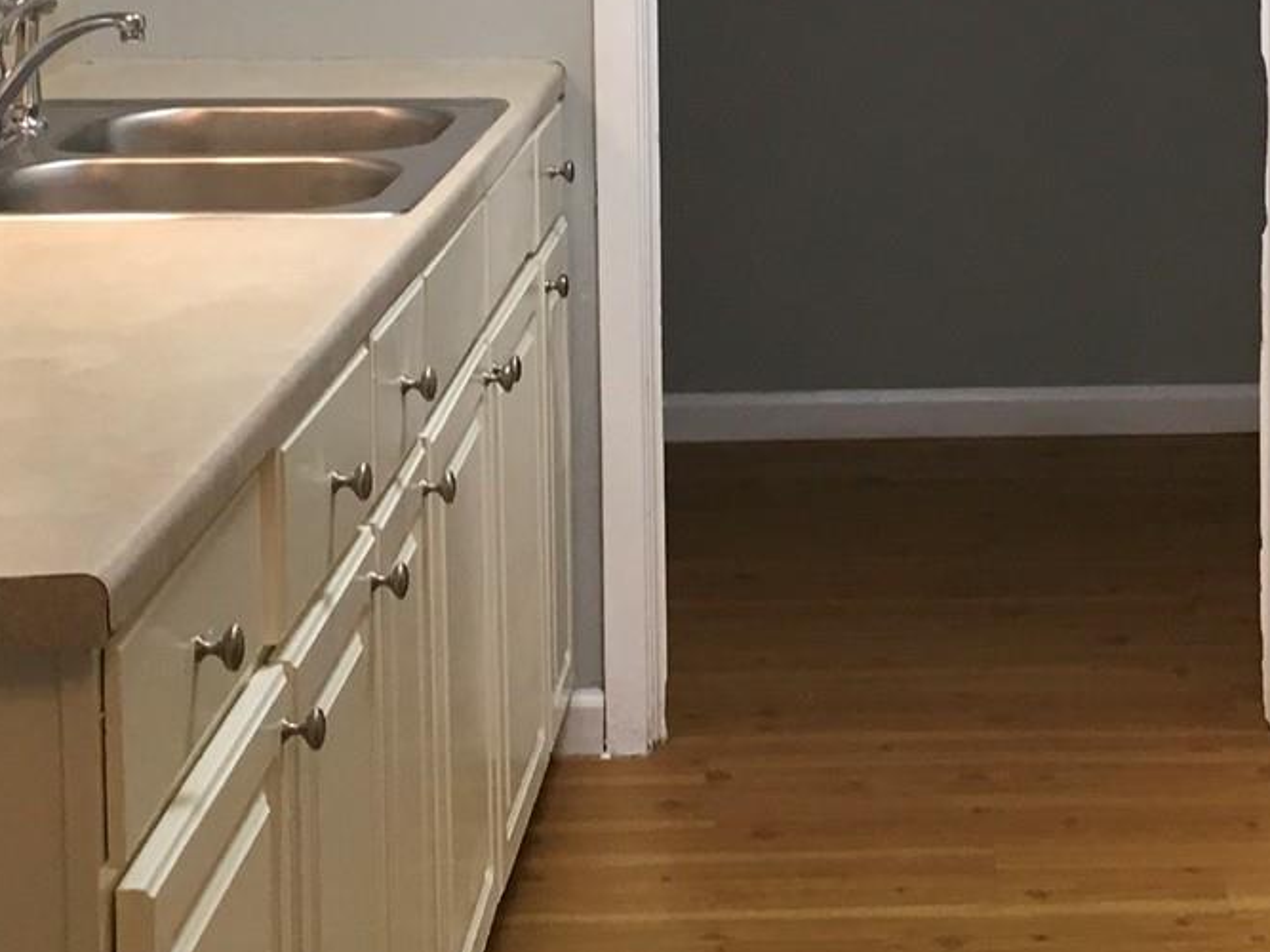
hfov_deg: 21.7
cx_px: 1055
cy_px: -25
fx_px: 3265
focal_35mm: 89
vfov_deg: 16.2
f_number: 2.2
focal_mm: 4.15
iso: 64
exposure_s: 1/30
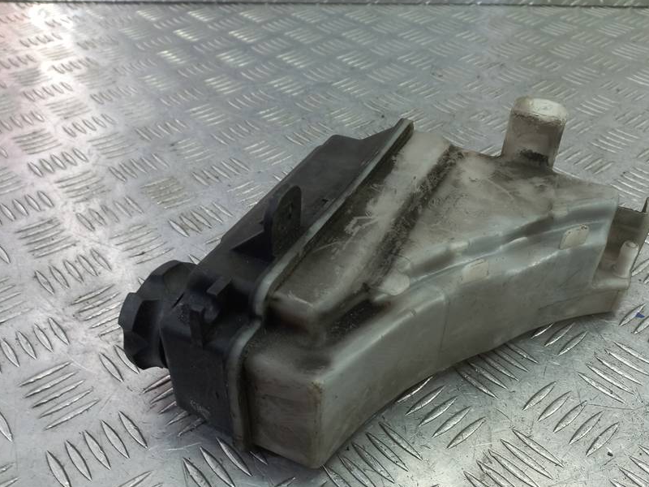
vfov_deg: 44.1
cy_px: 263
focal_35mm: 32
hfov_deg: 56.7
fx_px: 600
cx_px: 359
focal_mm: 4.6
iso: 64
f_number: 1.8
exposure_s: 1/50
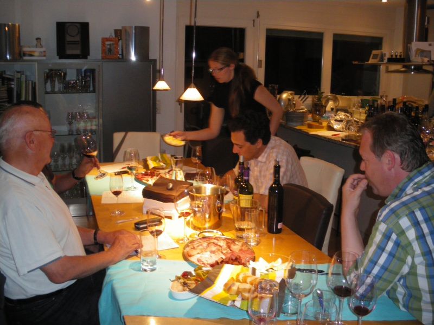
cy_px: 162
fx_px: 451
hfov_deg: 51.4
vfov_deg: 39.7
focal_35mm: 36
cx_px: 217
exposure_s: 1/50
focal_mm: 6.3
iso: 400
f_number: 3.5
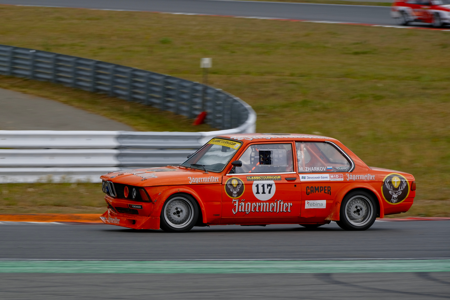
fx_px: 3587
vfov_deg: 4.8
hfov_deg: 7.2
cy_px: 150
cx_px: 225
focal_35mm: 287
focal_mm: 191.6
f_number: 8
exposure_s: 1/250
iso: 160
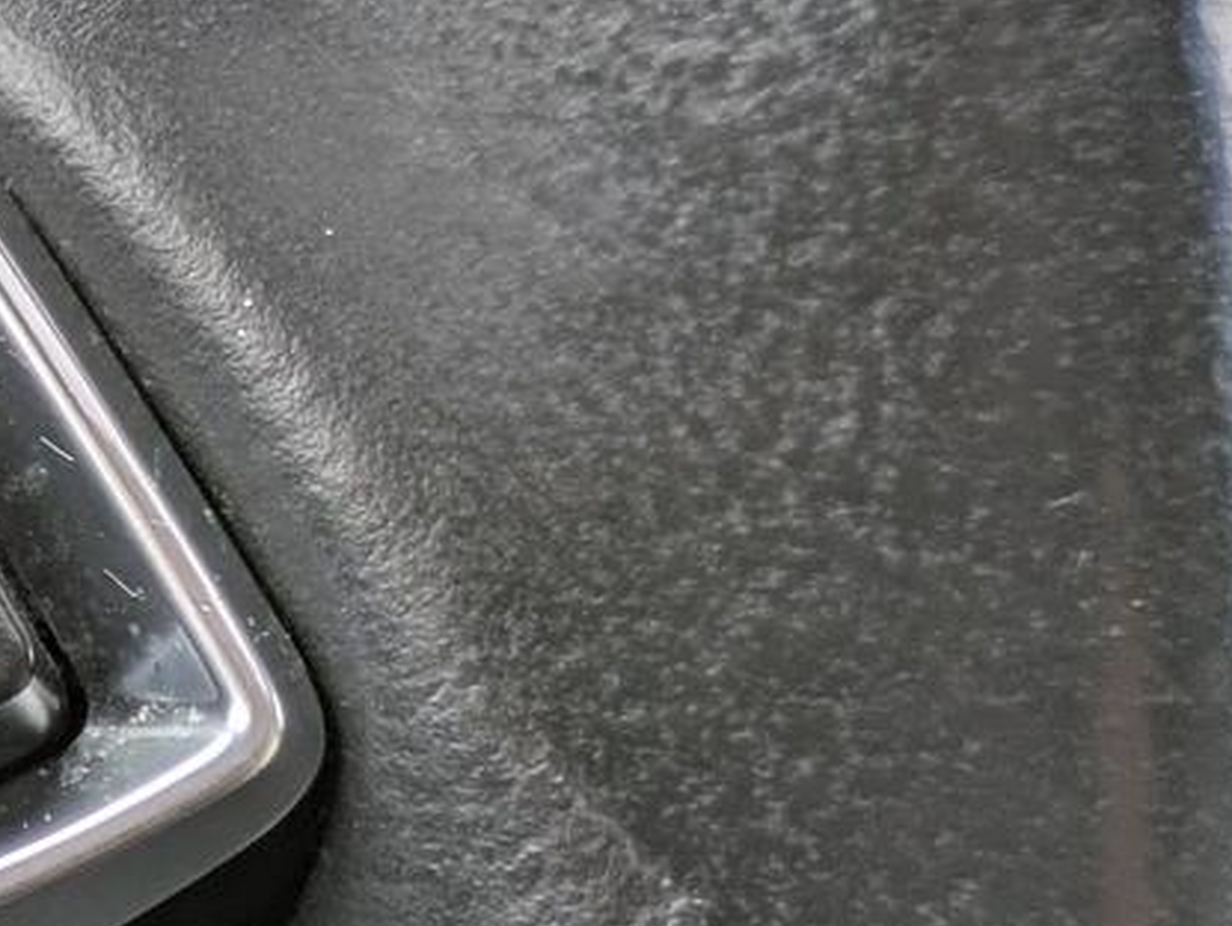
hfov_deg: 12.1
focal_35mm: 157
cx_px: -539
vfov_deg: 9.5
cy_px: 472
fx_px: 5593
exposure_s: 1/100
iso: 76
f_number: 1.89
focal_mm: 5.43
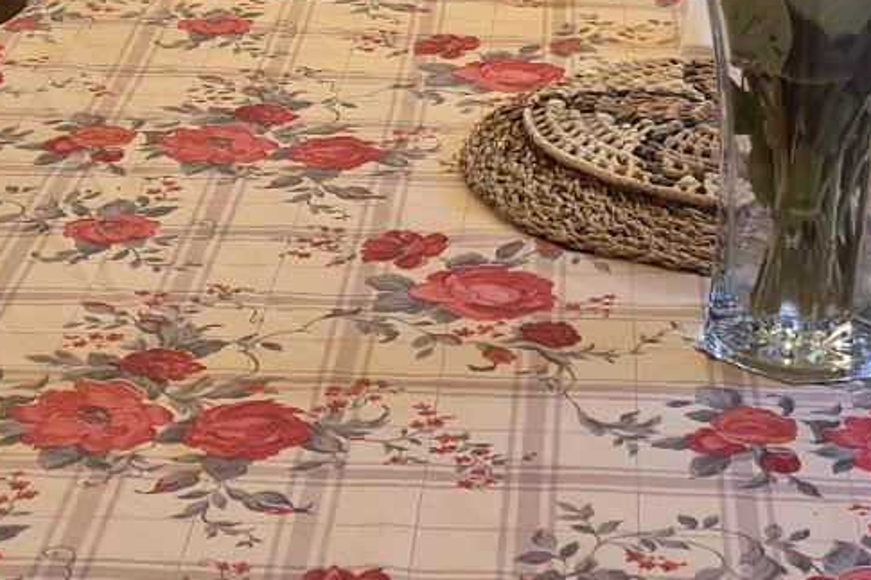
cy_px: -110
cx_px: 551
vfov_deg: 13.2
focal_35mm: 101
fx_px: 2443
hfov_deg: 20.2
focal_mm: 5.4
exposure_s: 1/120
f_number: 1.8
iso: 250
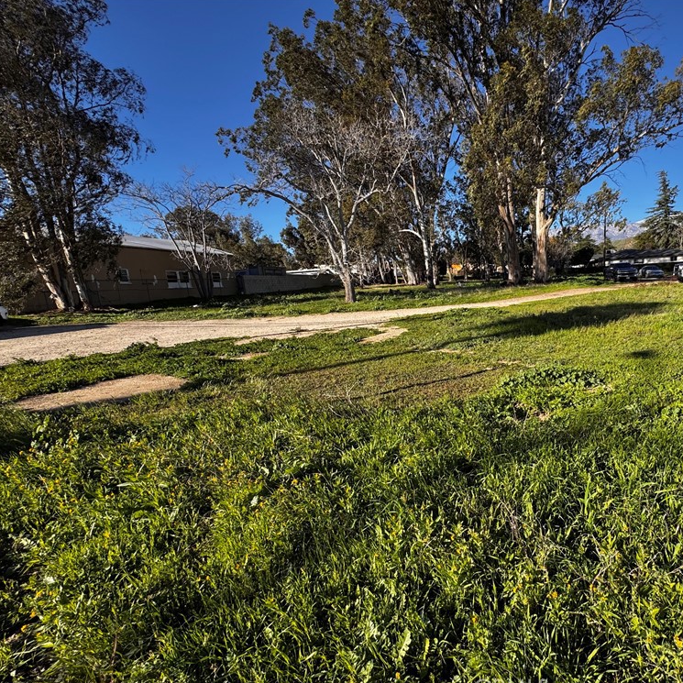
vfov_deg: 84.0
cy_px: 348
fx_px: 379
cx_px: 462
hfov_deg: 80.8
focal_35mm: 17
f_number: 2.2
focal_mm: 2.22
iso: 40
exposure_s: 1/921
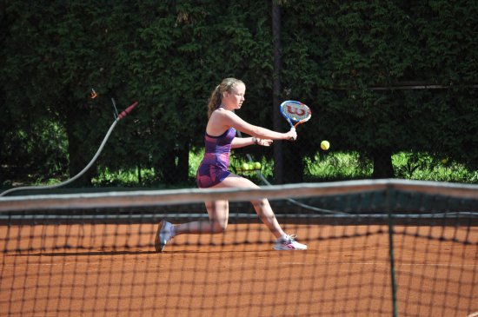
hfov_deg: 10.2
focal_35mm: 202
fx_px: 2685
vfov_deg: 6.8
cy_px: 158
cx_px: 239
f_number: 5
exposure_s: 1/1250
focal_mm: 135
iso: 400
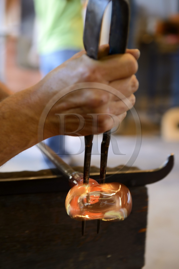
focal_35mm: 70
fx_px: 523
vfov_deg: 28.9
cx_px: 90
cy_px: 134
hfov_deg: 19.4
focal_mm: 70
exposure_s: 1/40
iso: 800
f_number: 4.5
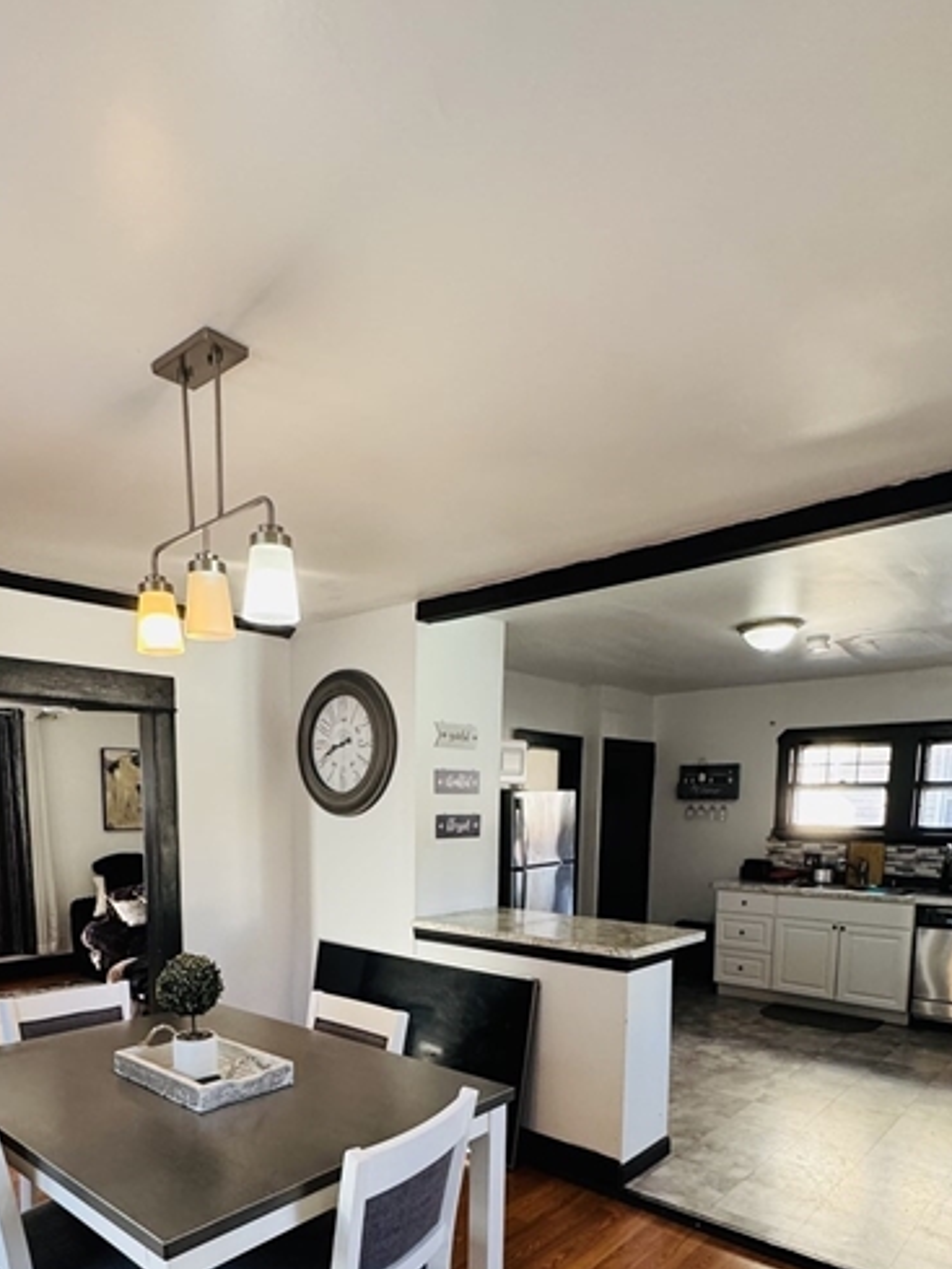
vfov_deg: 72.5
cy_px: 908
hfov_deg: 60.8
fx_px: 806
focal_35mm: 22
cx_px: 402
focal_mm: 2.22
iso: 320
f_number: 2.2
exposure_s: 1/120
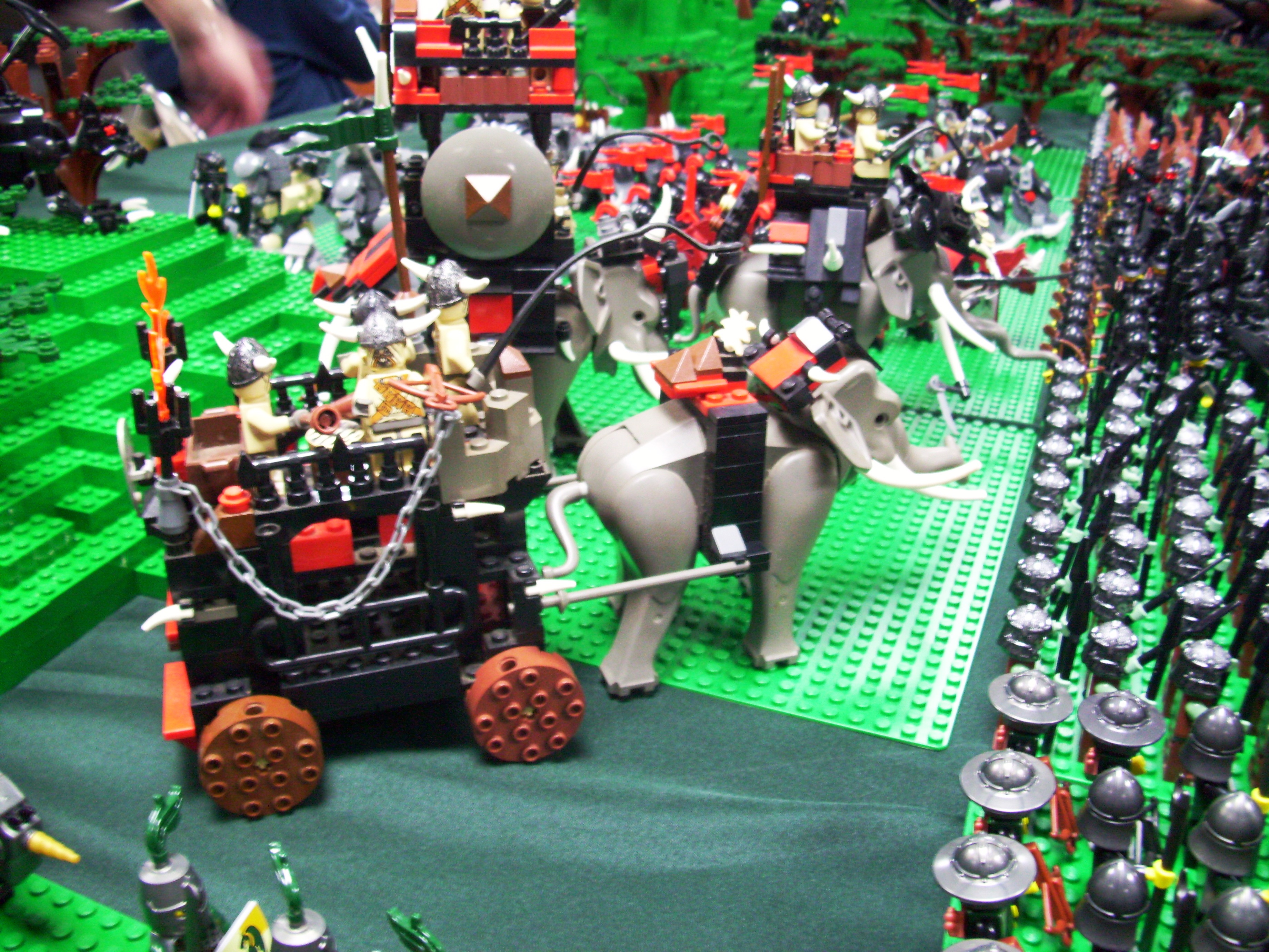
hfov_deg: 56.8
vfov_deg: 44.2
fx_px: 1173
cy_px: 476
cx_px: 634
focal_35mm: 32
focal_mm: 5.7
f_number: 2.9
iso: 160
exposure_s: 1/8
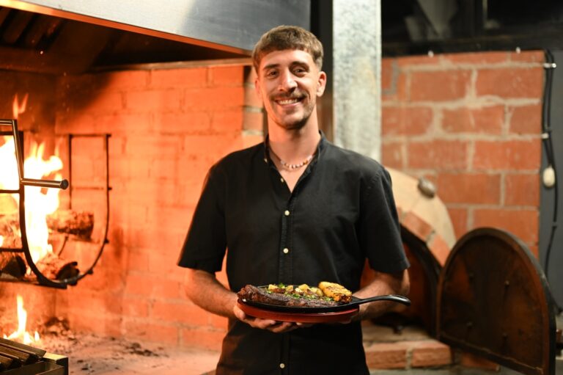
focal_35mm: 50
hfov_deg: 39.6
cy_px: 188
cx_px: 282
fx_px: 781
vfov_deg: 27.0
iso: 500
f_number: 1.8
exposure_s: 1/60
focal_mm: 50
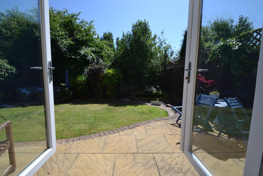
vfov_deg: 77.3
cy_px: 88
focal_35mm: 15
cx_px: 132
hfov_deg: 100.4
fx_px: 110
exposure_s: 1/200
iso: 100
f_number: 7.1
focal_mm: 10
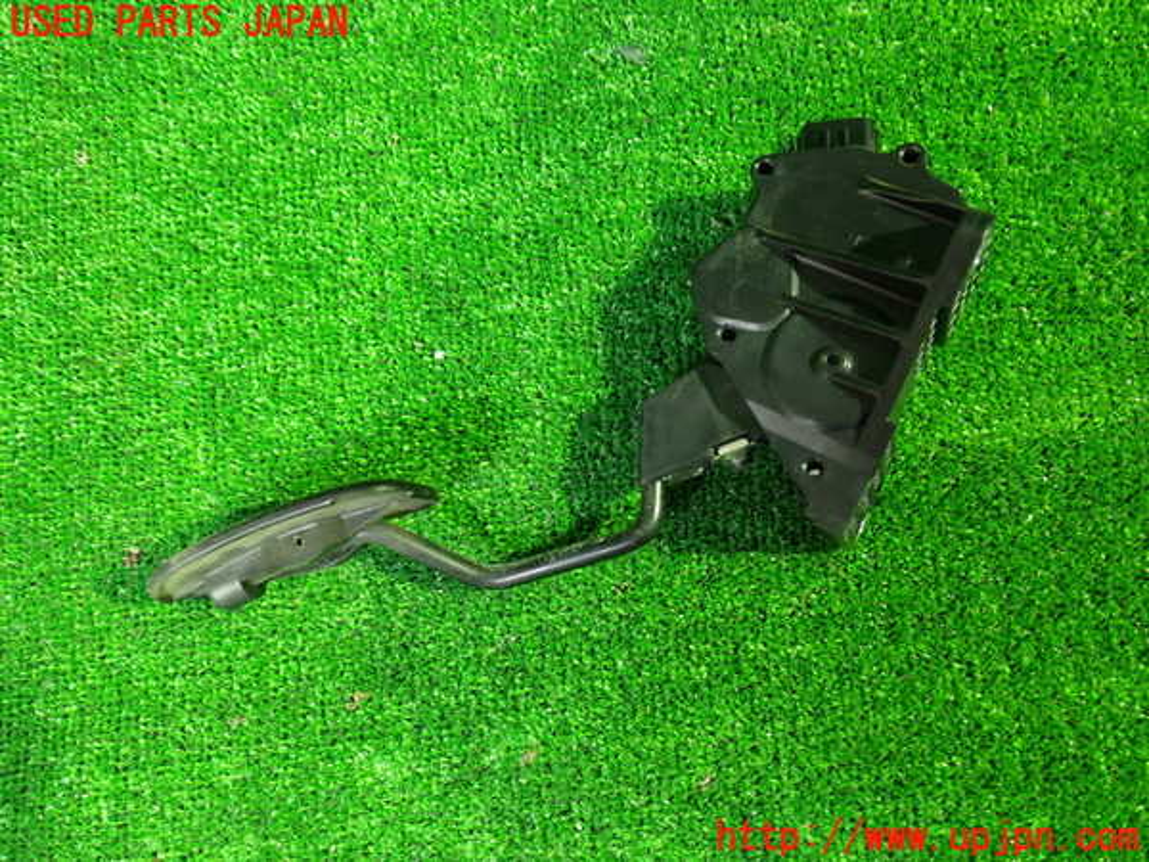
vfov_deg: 46.8
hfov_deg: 60.0
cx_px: 574
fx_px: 996
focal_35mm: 30
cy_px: 431
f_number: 2.3
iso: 800
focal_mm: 5.4
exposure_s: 1/20
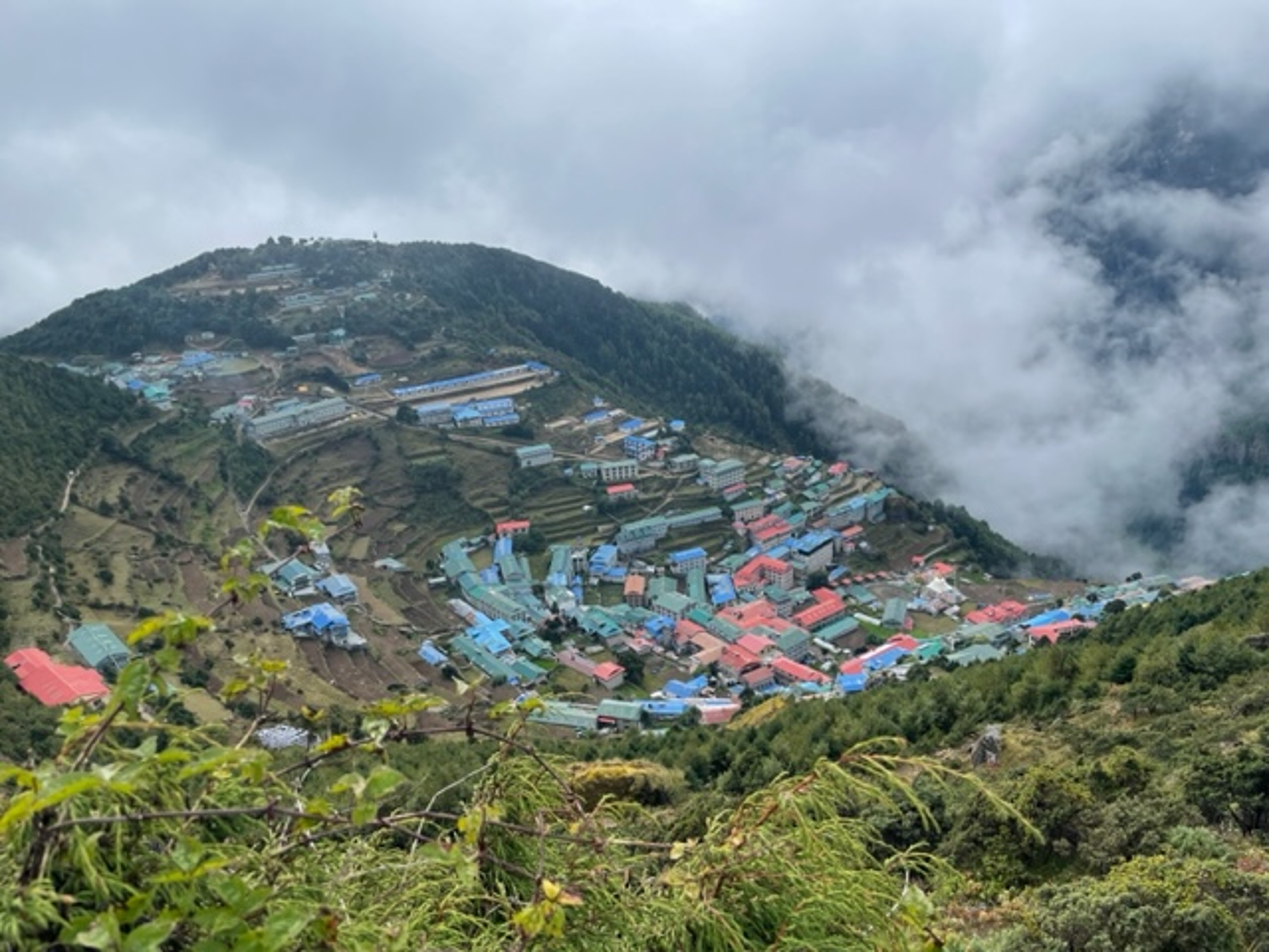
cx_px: 634
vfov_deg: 53.1
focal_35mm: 26
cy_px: 476
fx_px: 953
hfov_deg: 67.3
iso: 32
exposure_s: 1/2212
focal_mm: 4.2
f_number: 1.6
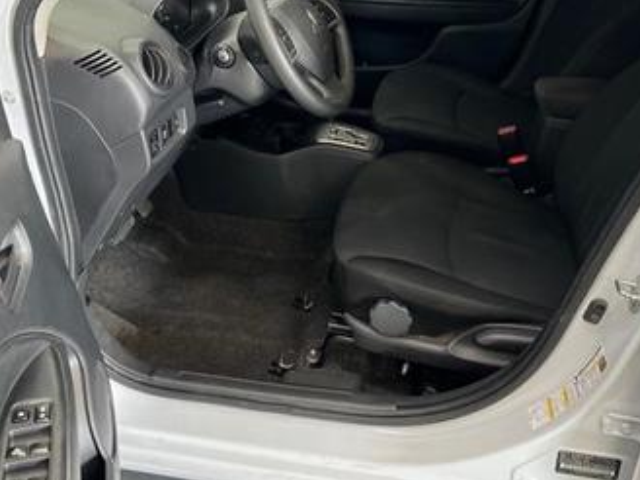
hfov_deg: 46.8
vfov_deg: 35.5
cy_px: 144
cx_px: 334
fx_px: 740
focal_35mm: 40
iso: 200
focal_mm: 5.7
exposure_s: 1/60
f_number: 1.5
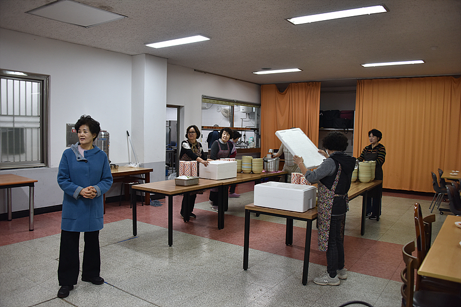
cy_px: 154
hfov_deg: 65.5
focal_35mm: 28
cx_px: 230
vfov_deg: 46.4
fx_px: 358
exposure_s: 1/125
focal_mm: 28
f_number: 4
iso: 900
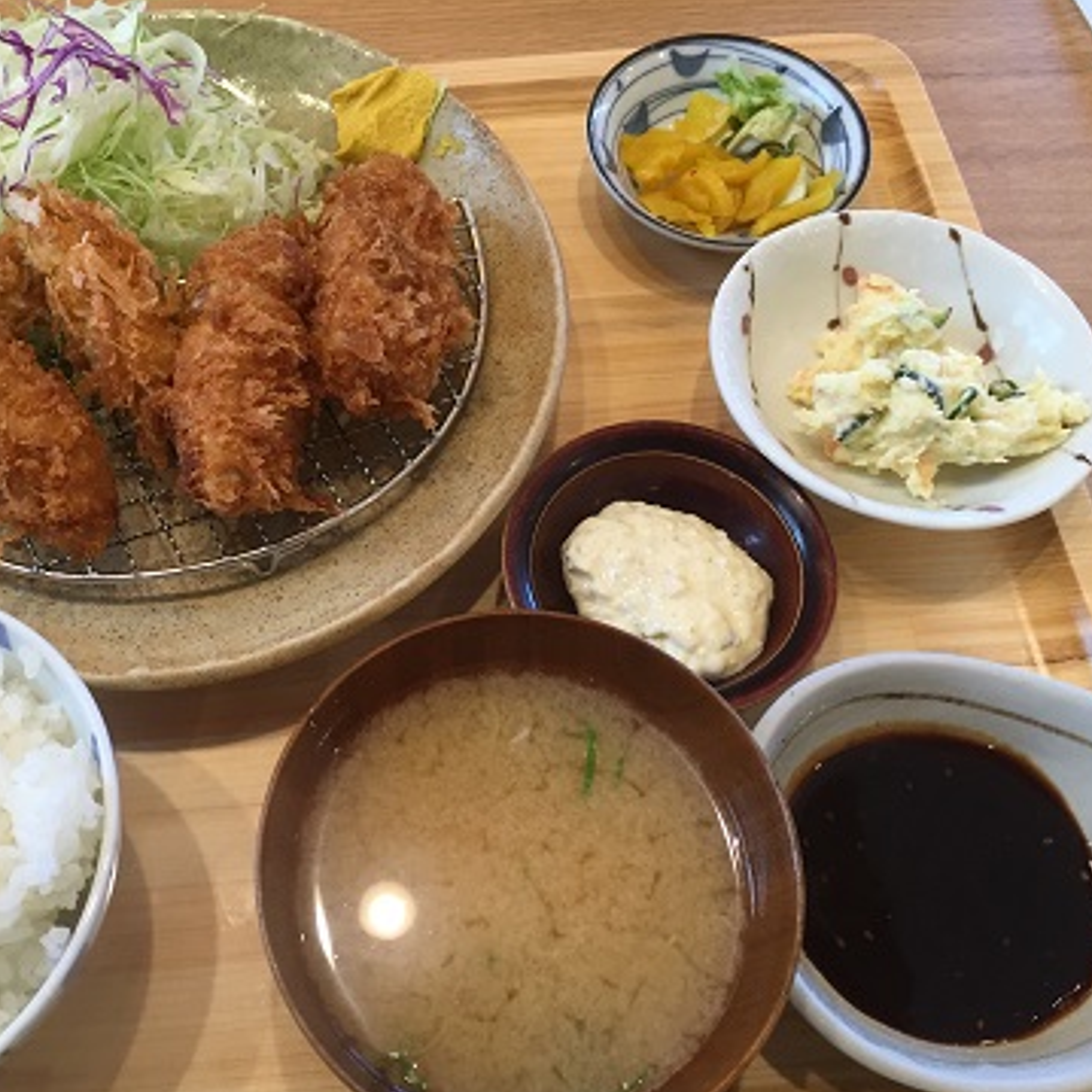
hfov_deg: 46.5
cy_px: 541
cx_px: 371
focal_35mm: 35
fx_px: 1249
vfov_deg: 47.2
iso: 50
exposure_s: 1/30
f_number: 2.2
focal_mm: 4.15
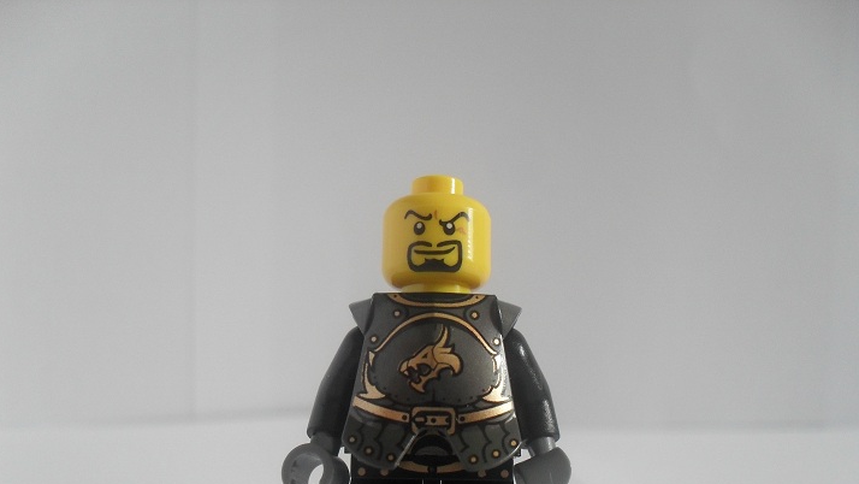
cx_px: 432
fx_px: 889
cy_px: 329
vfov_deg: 30.2
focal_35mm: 39
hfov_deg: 51.6
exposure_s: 1/15
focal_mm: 6.3
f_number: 3.2
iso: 200
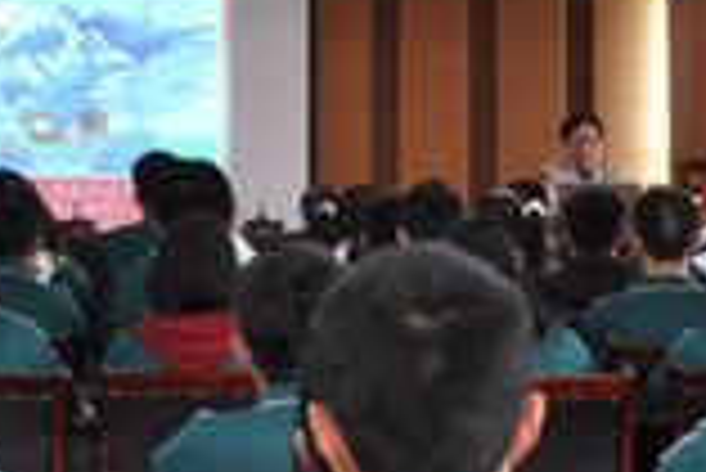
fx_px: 2805
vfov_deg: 9.6
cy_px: 2
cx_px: 54
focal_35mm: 143
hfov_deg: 14.2
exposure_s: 1/20
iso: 400
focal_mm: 25
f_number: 4.5
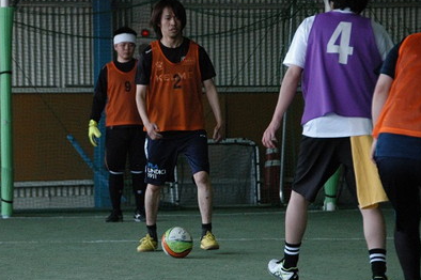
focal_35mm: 200
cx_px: 171
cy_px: 136
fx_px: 2333
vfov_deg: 6.9
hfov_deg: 10.3
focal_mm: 105
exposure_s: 1/500
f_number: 5.6
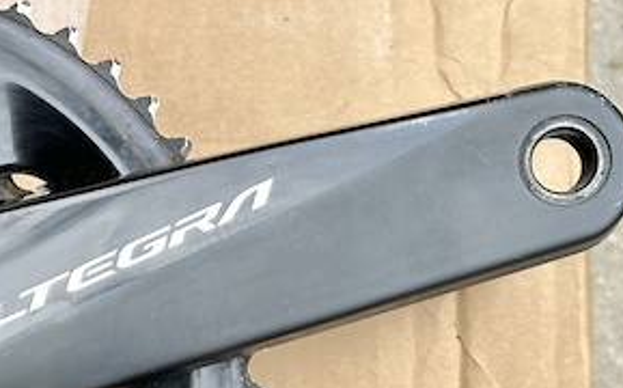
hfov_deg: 14.6
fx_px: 2392
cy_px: 373
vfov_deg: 9.2
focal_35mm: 141
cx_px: -13
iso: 50
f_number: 1.78
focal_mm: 6.86
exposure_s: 1/151
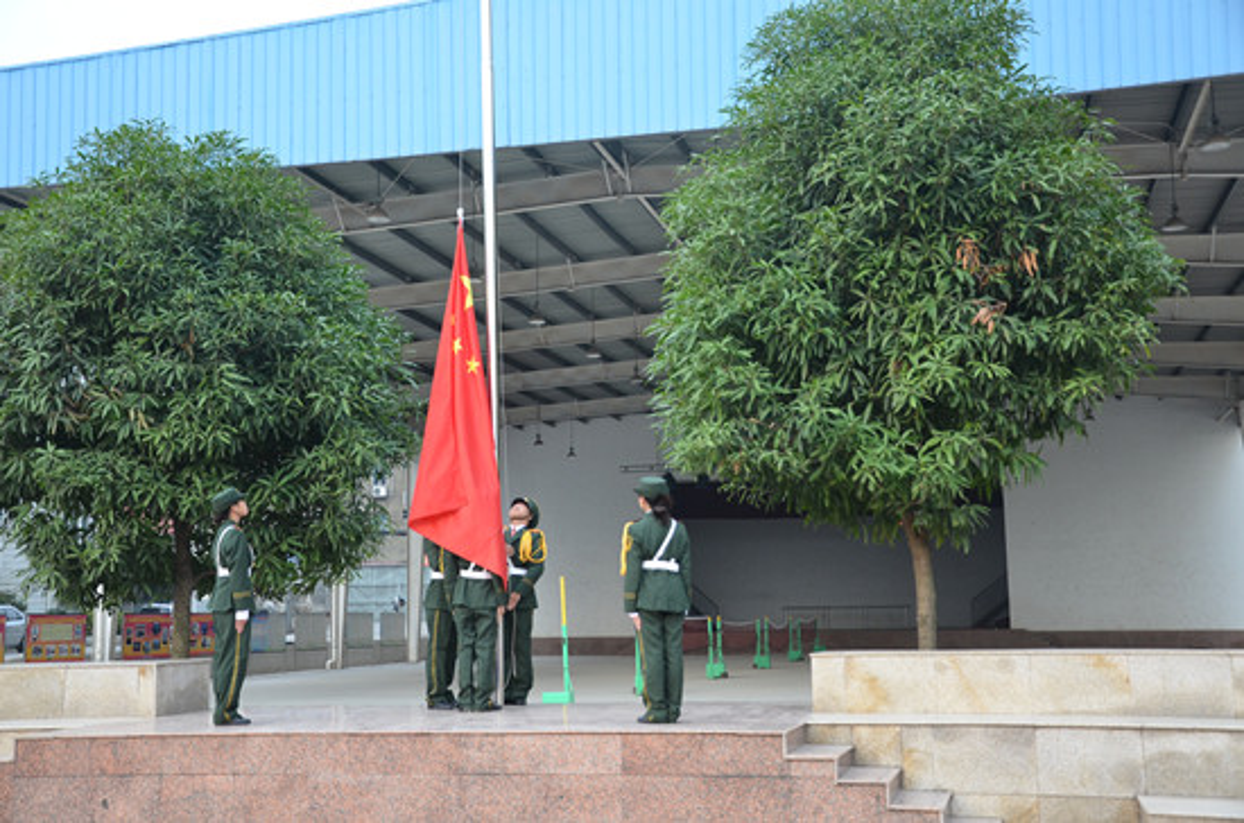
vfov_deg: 29.7
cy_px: 412
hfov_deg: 43.7
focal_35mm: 45
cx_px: 622
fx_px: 1551
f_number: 4.5
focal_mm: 30
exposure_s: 1/160
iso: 720
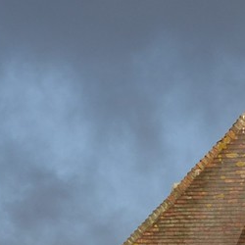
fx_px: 13060
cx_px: 616
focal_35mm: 1631
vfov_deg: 1.1
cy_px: 393
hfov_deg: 1.1
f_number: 16
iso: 200
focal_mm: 200
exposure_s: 1/250
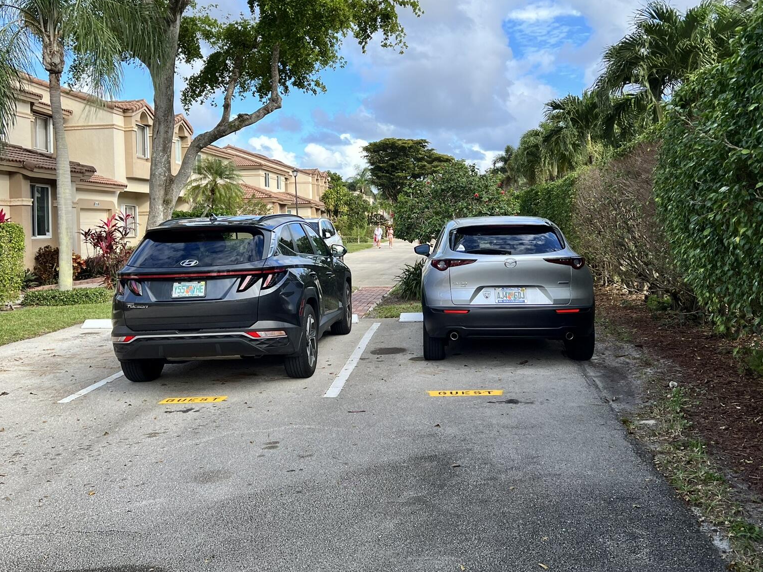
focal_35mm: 35
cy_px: 214
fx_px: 772
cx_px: 376
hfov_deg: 52.6
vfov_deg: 40.4
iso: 50
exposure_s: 1/2045
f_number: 1.5
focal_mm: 5.7
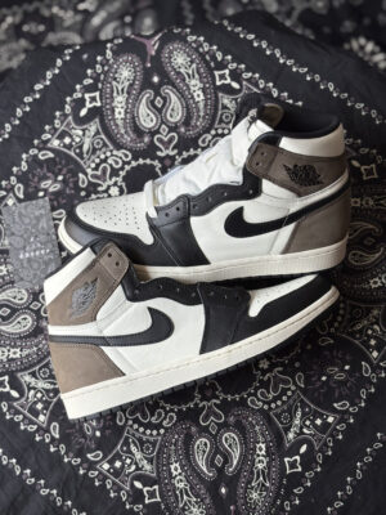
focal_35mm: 52
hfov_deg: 28.0
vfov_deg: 36.8
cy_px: 258
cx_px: 193
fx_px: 773
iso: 40
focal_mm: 5.96
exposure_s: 1/571
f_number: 1.6
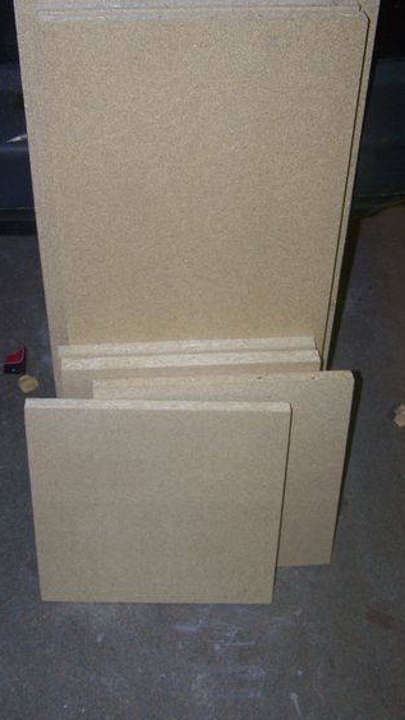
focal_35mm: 47
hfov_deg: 25.4
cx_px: 188
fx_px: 898
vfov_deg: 43.7
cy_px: 359
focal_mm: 6.3
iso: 80
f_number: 2.8
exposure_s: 1/60
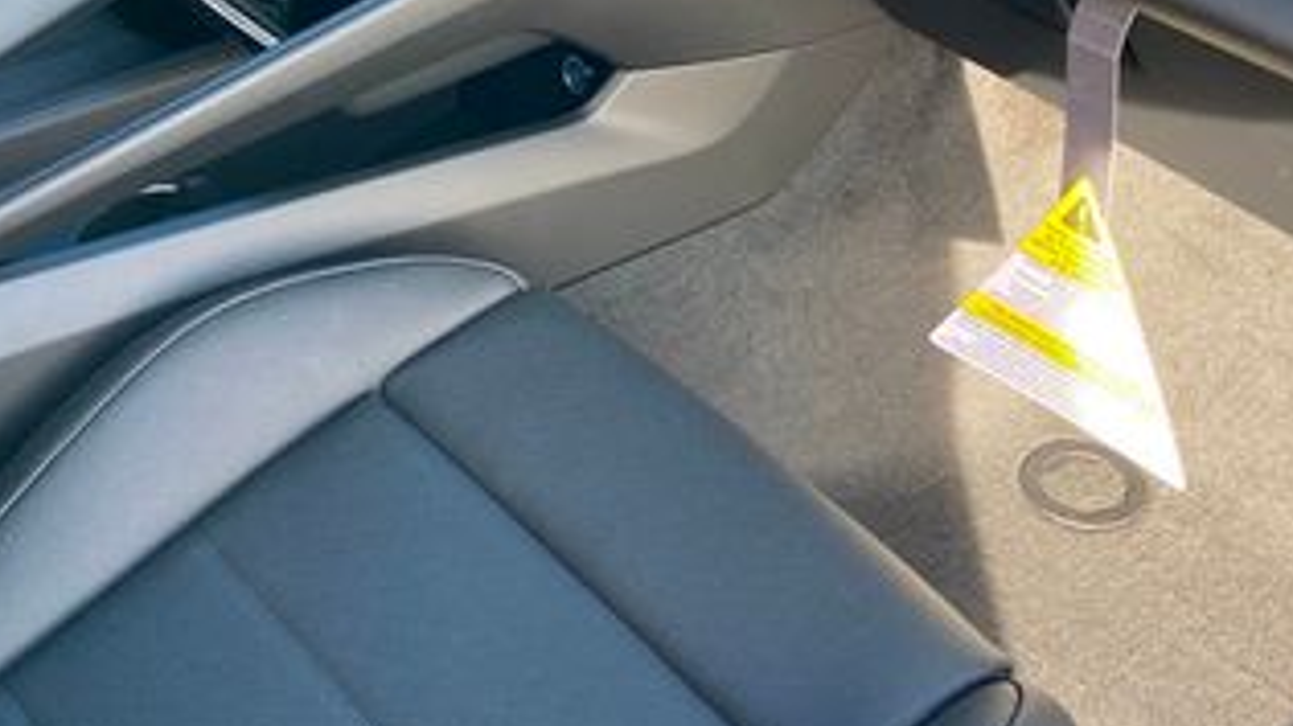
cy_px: 29
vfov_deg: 19.0
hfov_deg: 33.8
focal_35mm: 62
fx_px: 2125
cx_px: 616
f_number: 1.8
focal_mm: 3.99
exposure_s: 1/121
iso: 64
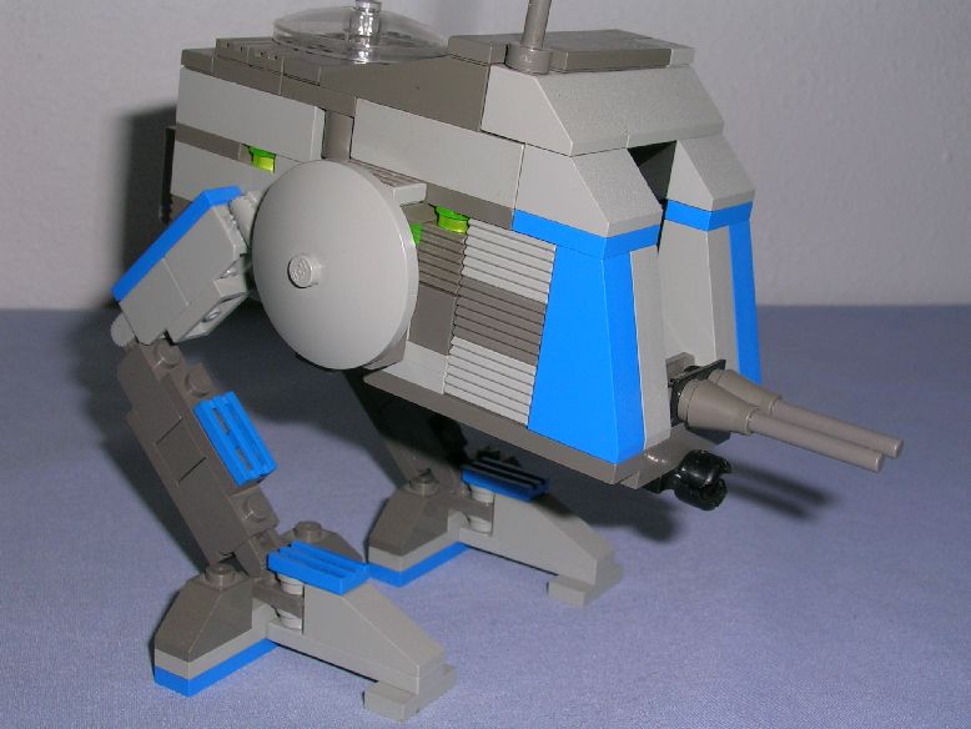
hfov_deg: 36.2
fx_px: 1487
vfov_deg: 27.5
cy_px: 364
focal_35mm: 53
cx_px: 486
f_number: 5.5
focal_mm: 8
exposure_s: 1/60.1
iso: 50
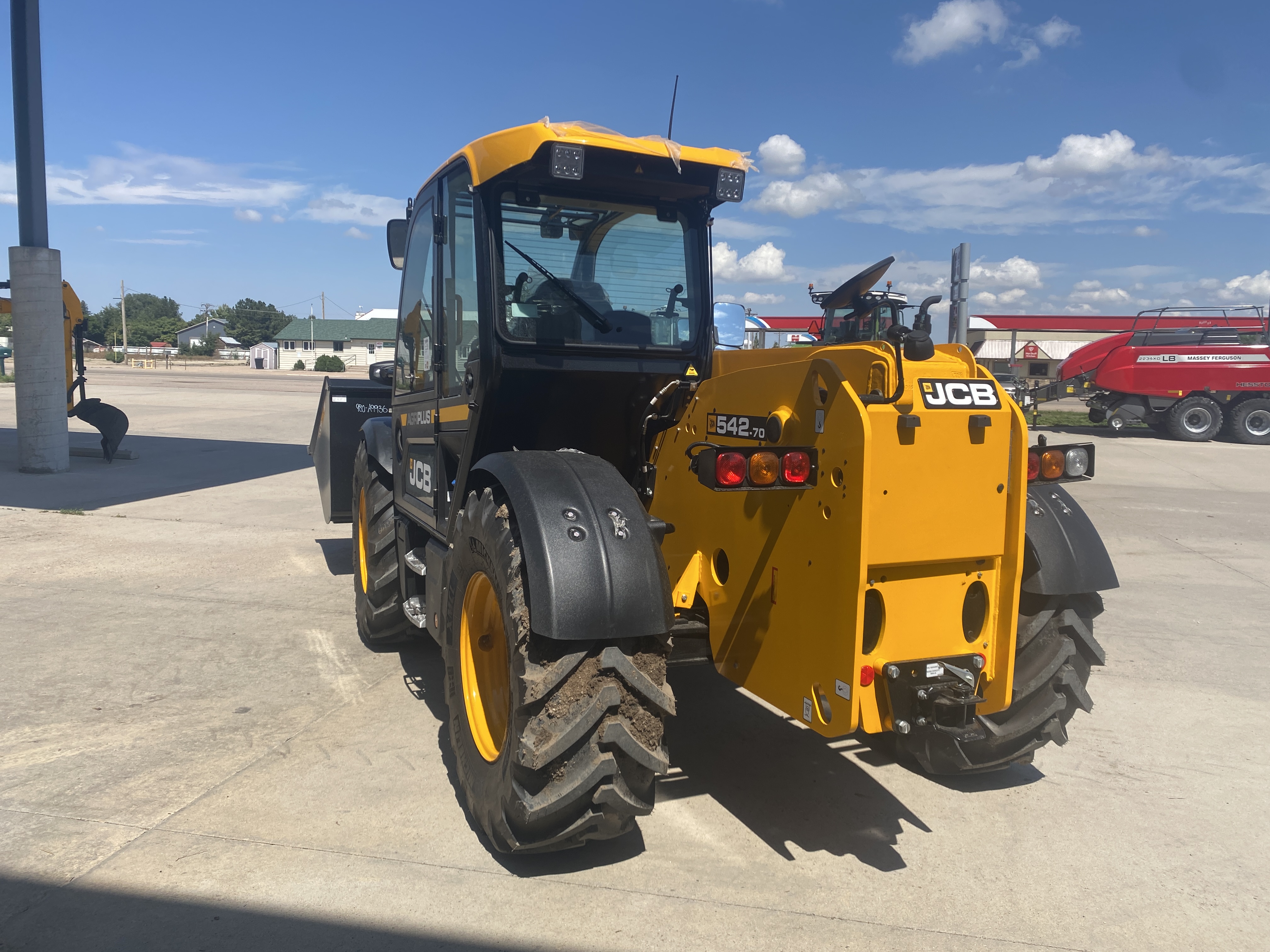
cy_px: 476
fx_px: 954
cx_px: 635
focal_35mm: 26
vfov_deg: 53.1
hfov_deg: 67.3
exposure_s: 1/3205
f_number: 1.8
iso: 32
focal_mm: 4.25
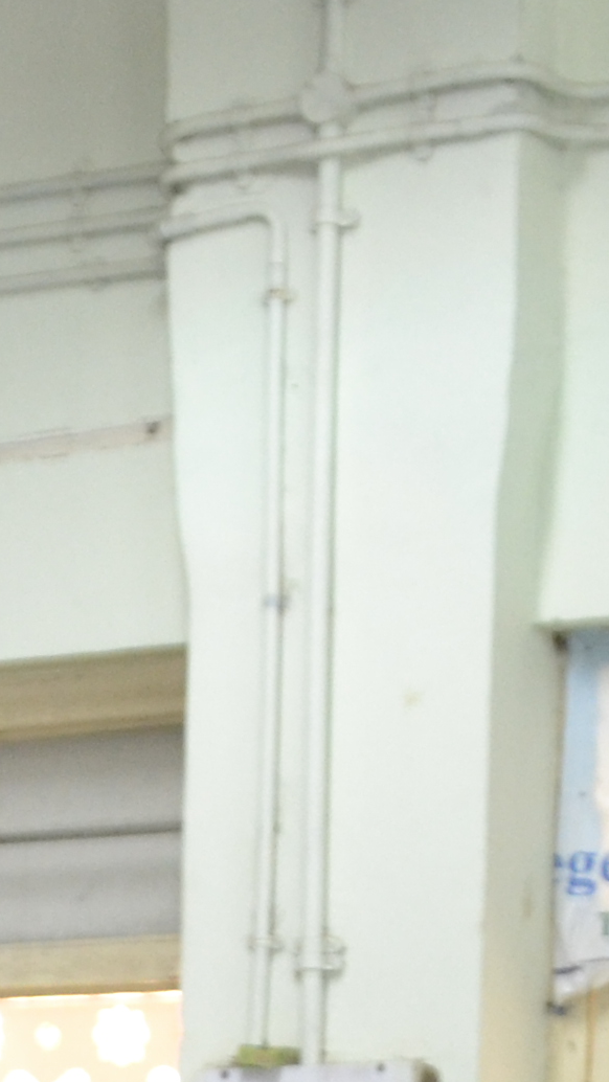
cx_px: -930
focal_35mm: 126
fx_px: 3615
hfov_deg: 8.6
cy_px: 1430
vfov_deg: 16.1
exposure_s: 1/60
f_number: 3.5
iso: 1250
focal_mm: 18
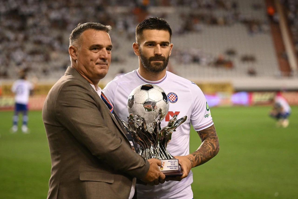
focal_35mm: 104
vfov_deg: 13.2
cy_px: 100
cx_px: 149
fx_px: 861
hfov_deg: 19.6
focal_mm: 104
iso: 3200
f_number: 2.8
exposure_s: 1/1250
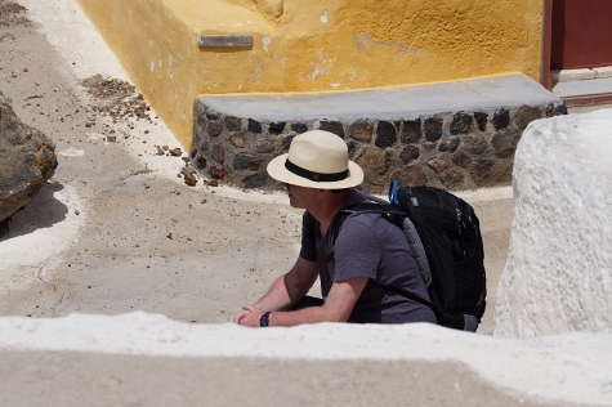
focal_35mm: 158
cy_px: 204
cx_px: 306
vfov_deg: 8.7
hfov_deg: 13.0
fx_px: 2676
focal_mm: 105
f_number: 9
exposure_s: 1/500
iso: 100
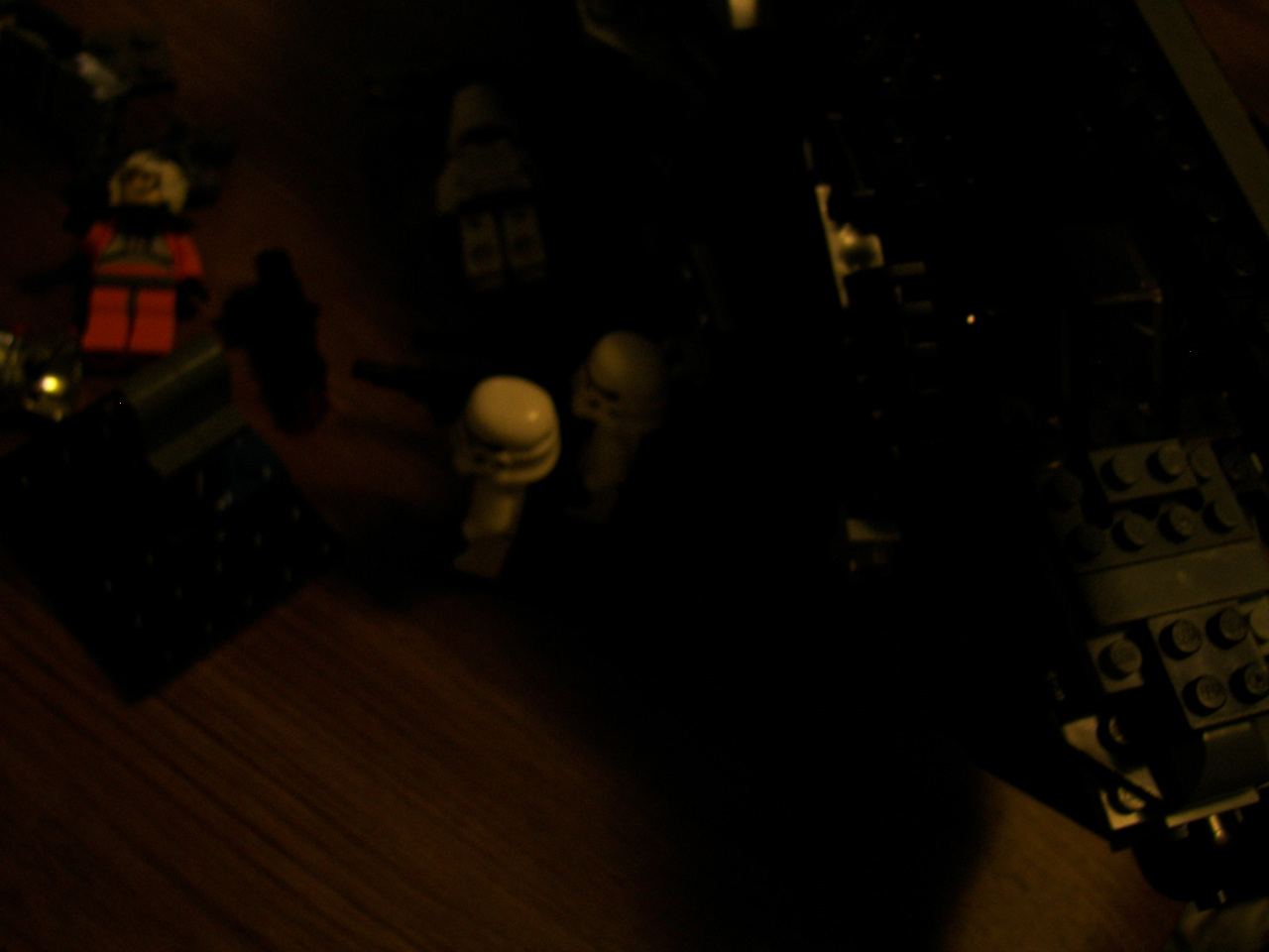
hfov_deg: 51.4
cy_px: 476
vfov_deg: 39.7
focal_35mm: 36
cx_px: 634
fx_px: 1320
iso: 100
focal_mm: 6
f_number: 2.8
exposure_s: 1/30
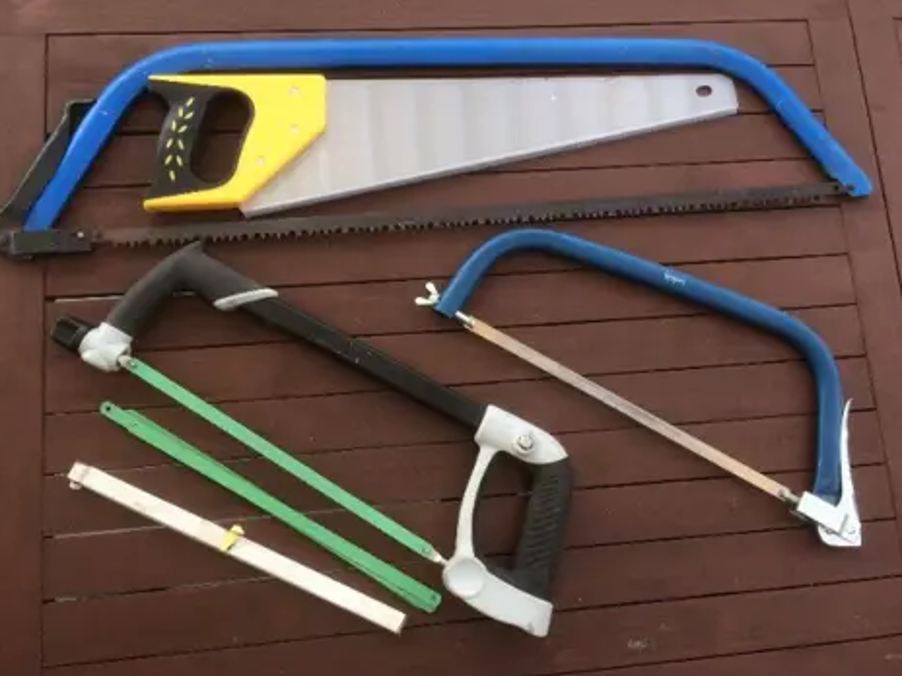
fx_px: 782
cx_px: 449
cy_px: 342
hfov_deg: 60.0
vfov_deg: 46.8
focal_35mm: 30
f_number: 2.2
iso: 32
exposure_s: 1/345
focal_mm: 4.15
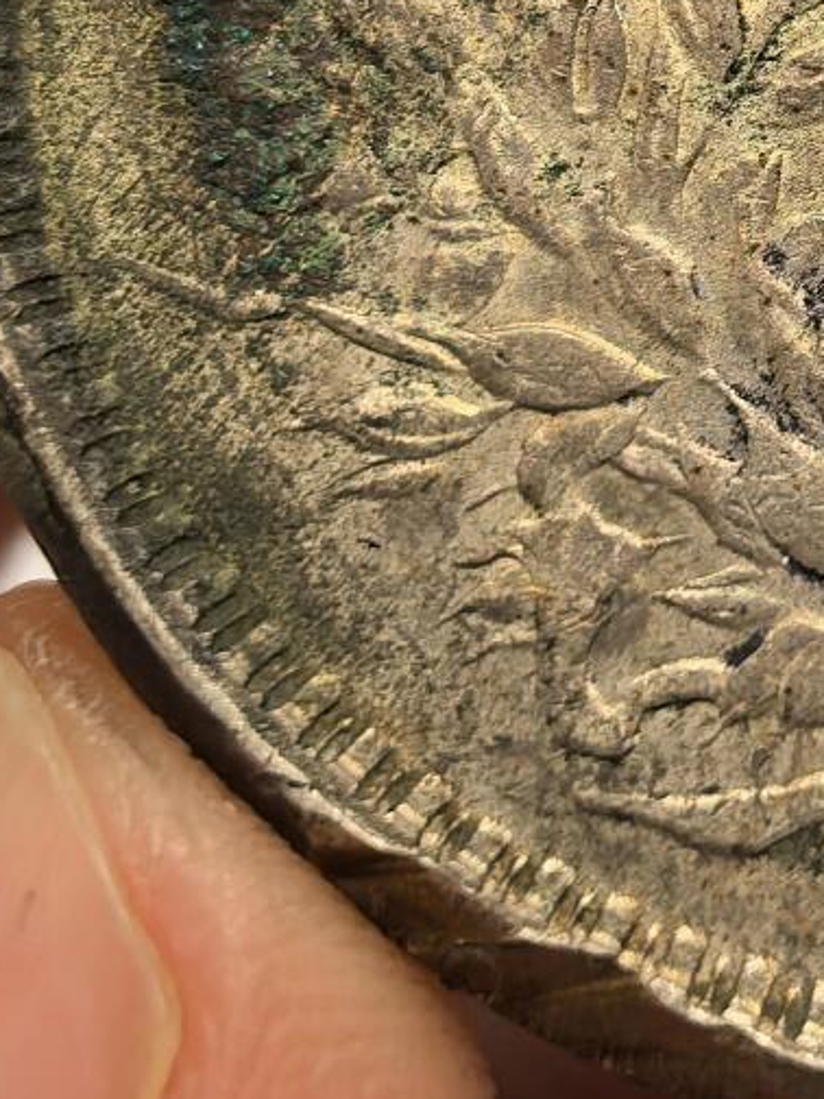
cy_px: 92
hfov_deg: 7.6
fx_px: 6126
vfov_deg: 10.2
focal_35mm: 193
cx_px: 1094
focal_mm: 6.98
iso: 250
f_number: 2
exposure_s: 1/100
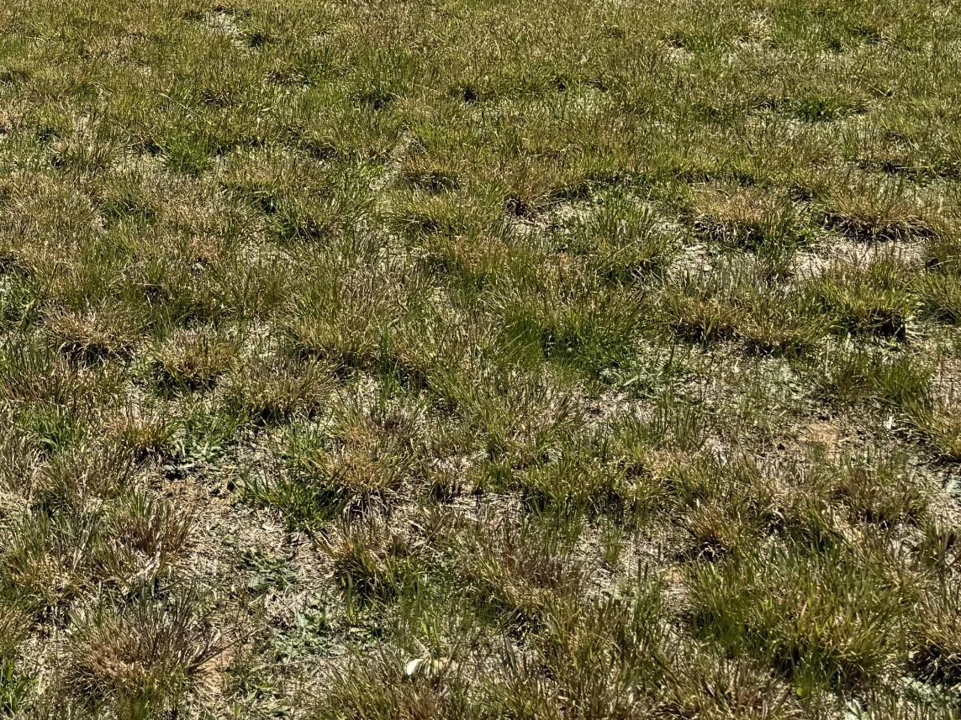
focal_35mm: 63
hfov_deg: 28.8
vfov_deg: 21.5
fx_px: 1749
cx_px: -5
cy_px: -163
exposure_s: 1/5814
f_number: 1.78
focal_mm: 6.76
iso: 80
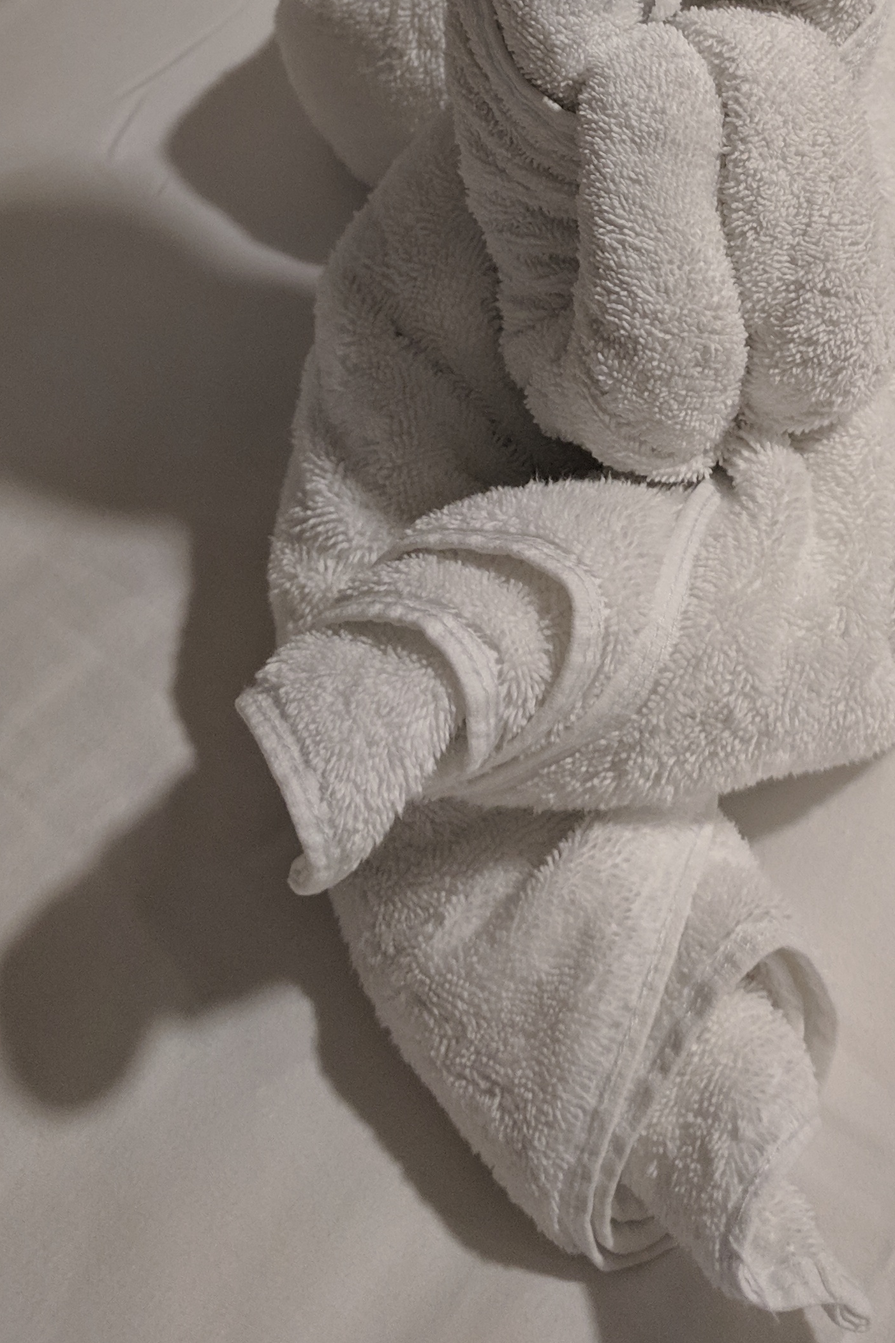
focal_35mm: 52
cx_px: 671
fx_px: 1939
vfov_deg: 35.5
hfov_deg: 25.7
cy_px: 84
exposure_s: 1/40
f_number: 2
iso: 378
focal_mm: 4.67
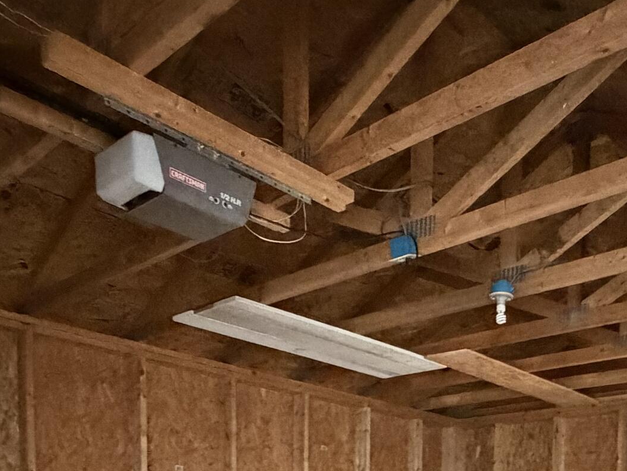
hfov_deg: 44.7
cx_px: 493
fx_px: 725
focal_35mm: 40
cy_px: 603
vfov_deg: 29.4
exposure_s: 1/51
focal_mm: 2.22
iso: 1250
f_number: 2.2
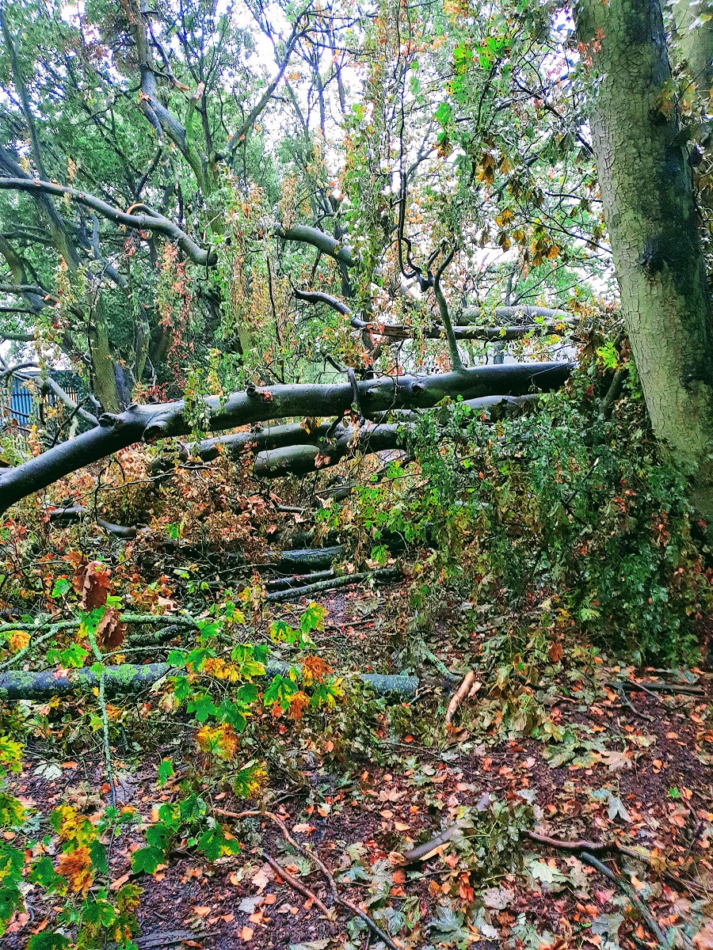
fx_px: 714
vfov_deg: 67.3
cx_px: 356
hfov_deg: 53.1
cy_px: 475
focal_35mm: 26
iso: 250
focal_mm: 4.3
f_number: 1.5
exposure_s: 1/29
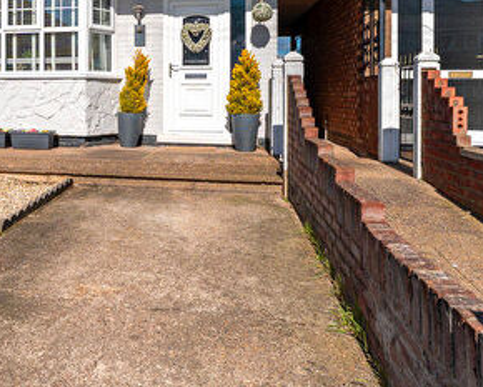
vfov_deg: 41.0
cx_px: 85
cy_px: 69
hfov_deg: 49.0
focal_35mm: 34
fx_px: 489
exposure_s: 1/1600
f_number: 4
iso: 100
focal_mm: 15.1
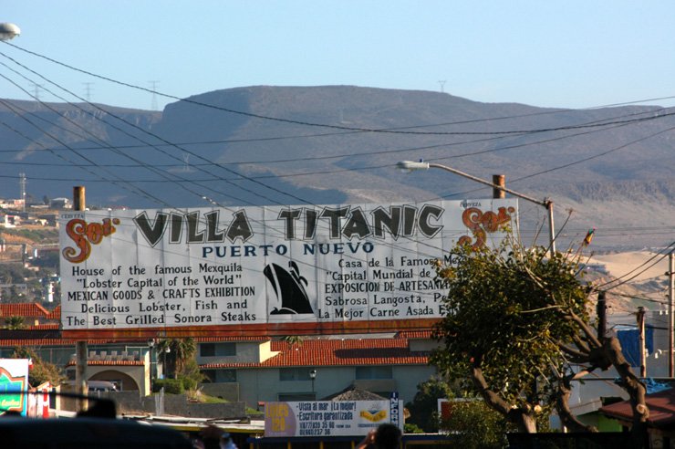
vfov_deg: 5.9
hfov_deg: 8.9
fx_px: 4355
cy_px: 224
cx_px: 338
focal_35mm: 232
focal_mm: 155
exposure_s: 1/250
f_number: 6
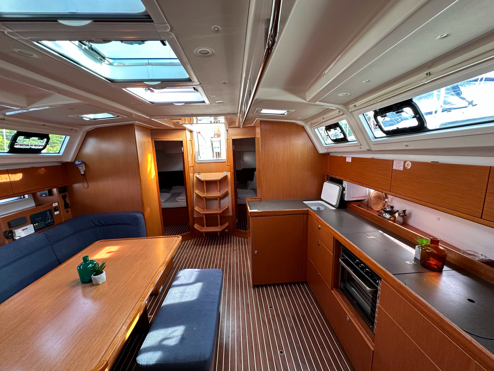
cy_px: 186
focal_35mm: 14
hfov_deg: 102.1
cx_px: 247
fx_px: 200
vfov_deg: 85.7
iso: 200
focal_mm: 2.22
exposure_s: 1/99
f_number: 2.2
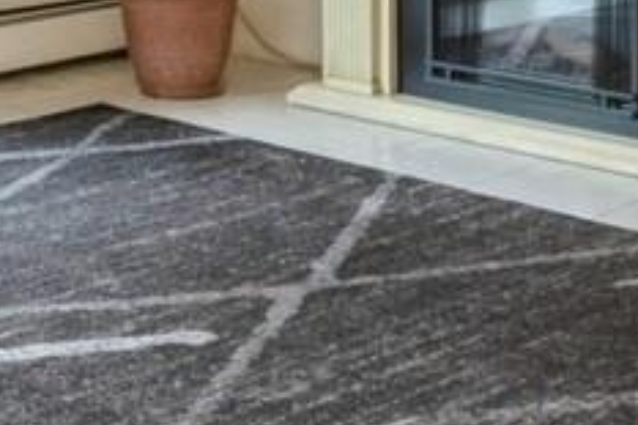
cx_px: 110
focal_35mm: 96
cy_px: -310
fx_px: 1700
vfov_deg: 13.0
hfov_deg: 21.0
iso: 400
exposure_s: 1/10
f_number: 11
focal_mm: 14
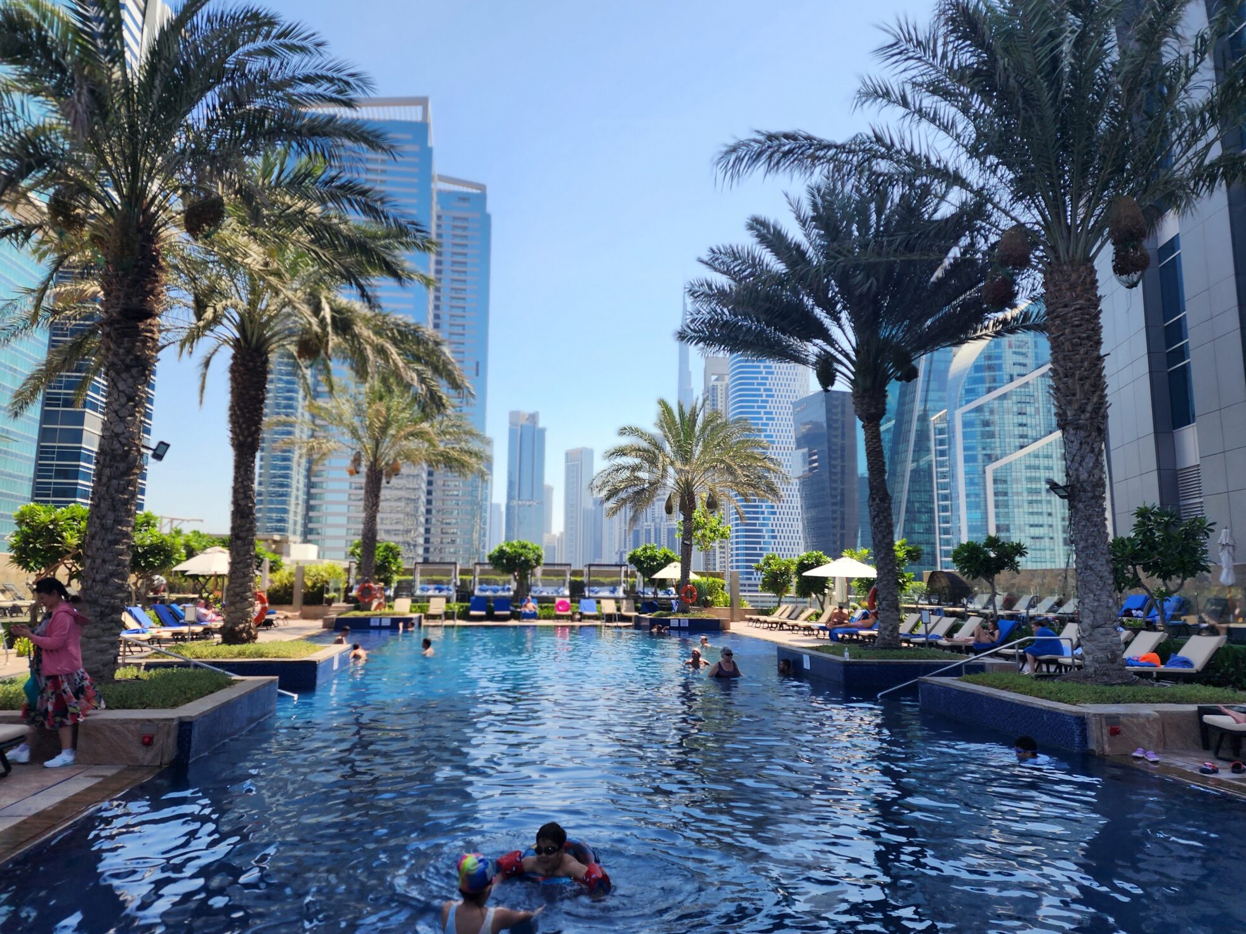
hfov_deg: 71.6
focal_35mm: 24
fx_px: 864
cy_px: 456
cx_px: 614
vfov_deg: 56.8
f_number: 1.8
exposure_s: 1/736
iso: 12
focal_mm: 6.4
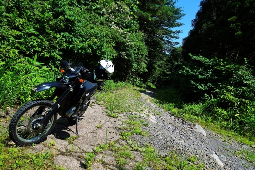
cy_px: 85
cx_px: 128
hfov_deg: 73.7
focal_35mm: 24
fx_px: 170
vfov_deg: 53.2
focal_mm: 24
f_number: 11
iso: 100
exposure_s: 1/125
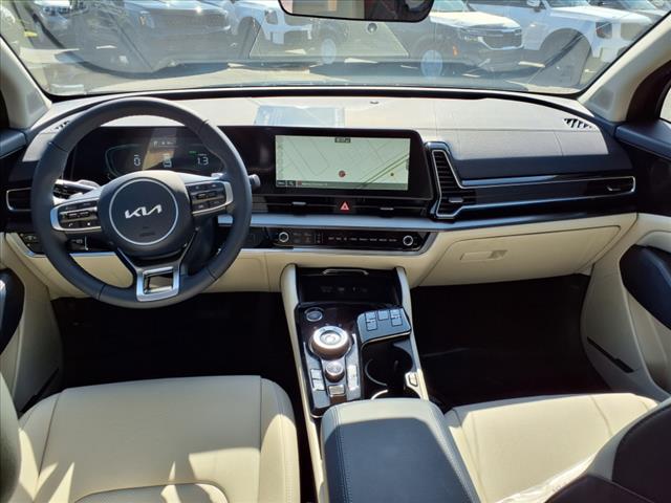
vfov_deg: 51.4
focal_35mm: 27
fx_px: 523
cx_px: 336
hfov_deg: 65.3
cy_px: 252
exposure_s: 1/556
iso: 40
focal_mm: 3.58
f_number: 1.9
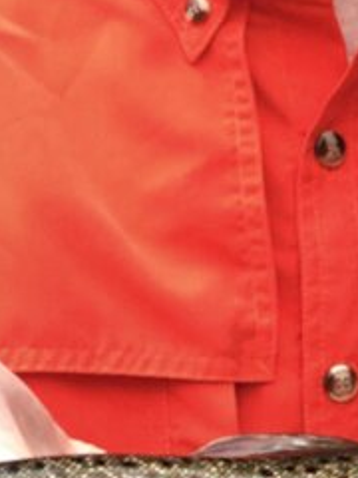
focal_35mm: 231
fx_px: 3185
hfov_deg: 6.4
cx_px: 346
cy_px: 97
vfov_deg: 8.6
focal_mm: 6
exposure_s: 1/120
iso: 16
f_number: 2.4
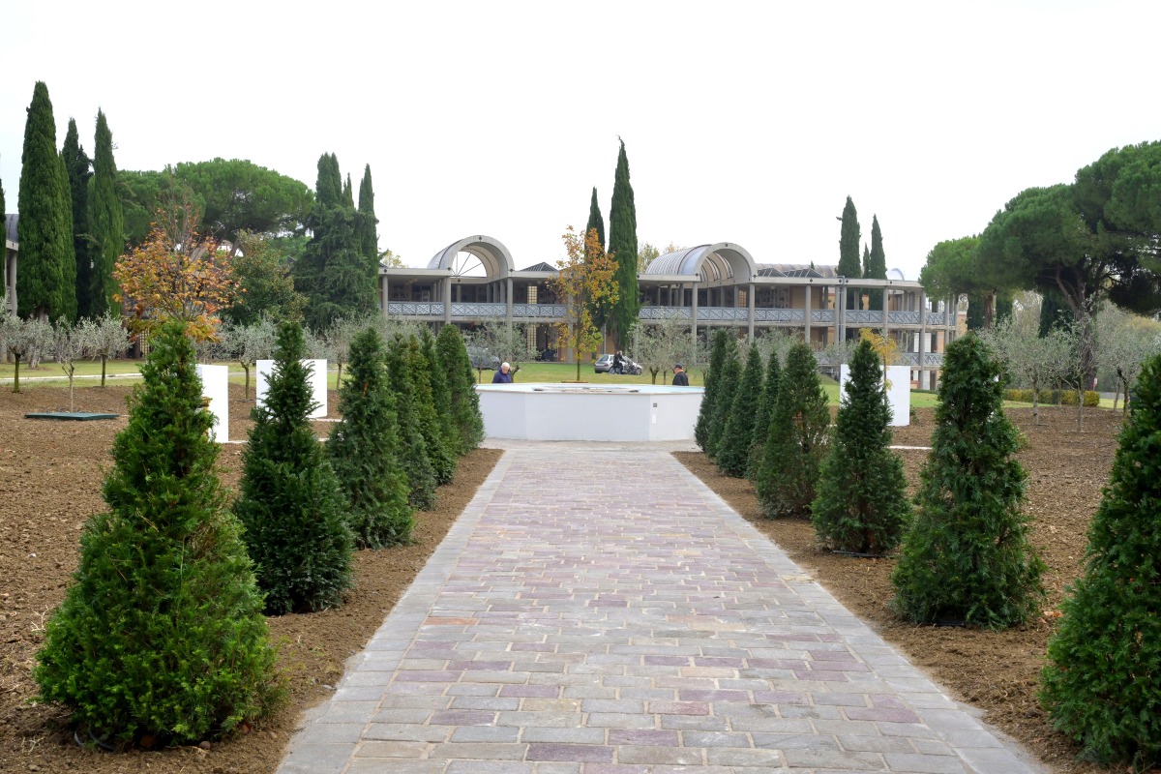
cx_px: 580
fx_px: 1290
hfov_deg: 48.5
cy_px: 387
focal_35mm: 40
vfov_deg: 33.4
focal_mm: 40
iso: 800
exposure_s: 1/500
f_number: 11
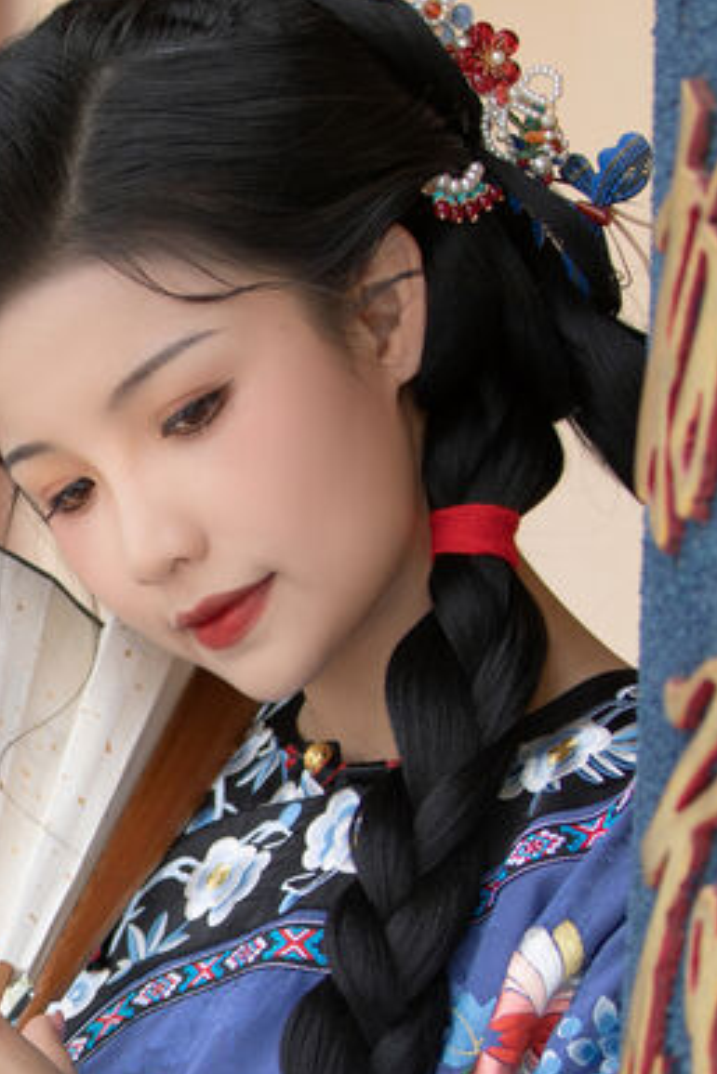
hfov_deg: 6.4
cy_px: 795
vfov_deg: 9.6
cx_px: -167
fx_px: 6417
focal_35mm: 215
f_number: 2.8
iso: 160
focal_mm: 70
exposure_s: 1/1250
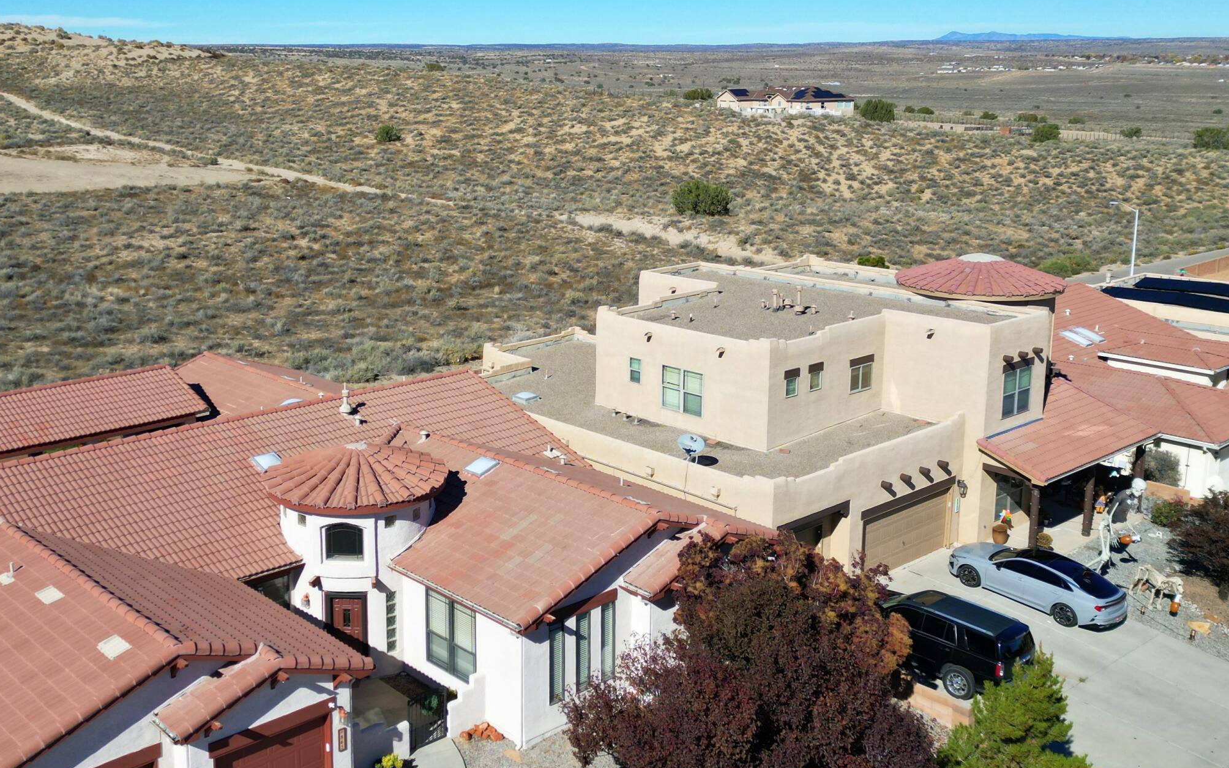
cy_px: 297
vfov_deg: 33.4
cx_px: 473
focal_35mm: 38
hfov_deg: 51.1
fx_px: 1273
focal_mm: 6.72
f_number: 1.7
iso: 120
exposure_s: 1/4000
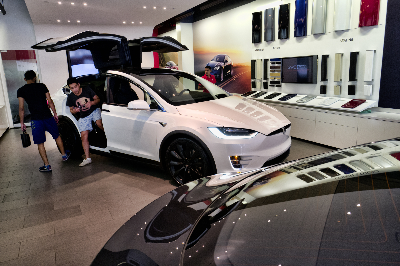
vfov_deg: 46.4
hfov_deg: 65.5
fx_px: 311
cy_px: 133
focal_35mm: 28
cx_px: 200
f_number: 8
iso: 2000
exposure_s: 1/60
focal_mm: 28
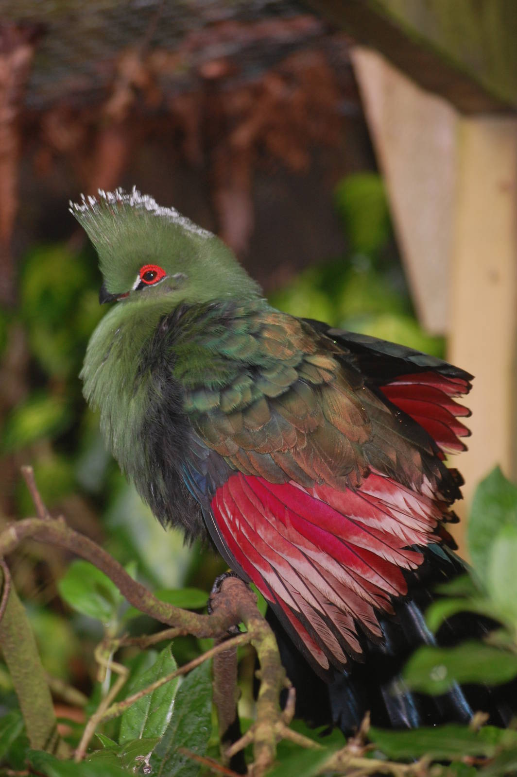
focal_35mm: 183
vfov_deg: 11.2
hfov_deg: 7.5
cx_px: 258
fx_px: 3949
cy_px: 388
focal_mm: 122
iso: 400
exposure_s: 1/60
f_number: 5
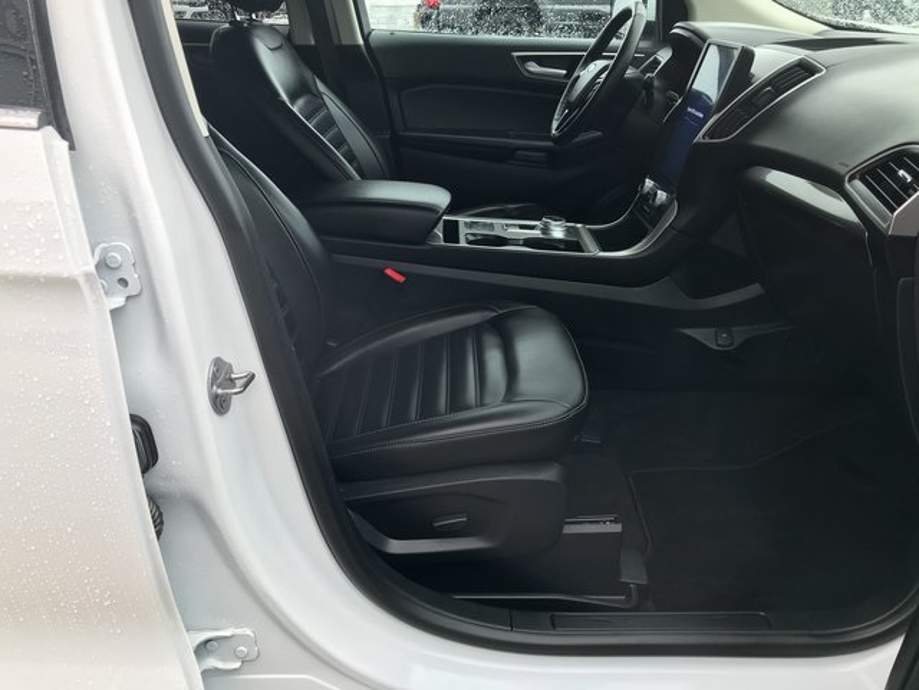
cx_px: 460
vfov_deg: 49.7
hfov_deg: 63.4
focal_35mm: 28
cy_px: 345
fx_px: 743
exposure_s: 1/40
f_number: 1.8
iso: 20
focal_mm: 3.99
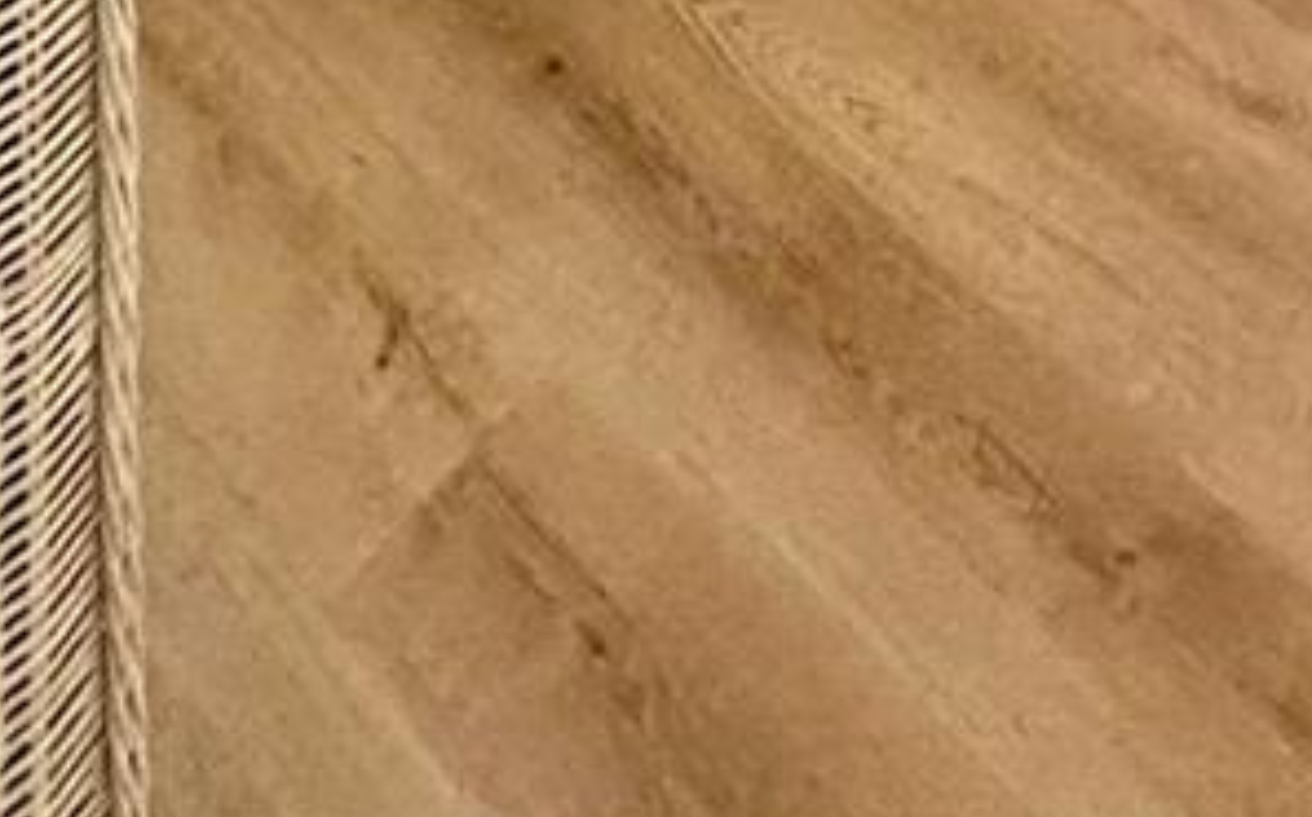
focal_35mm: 60
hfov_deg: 34.0
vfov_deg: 10.8
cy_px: -1775
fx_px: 2143
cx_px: 720
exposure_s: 1/120
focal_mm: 2.22
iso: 320
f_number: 2.2
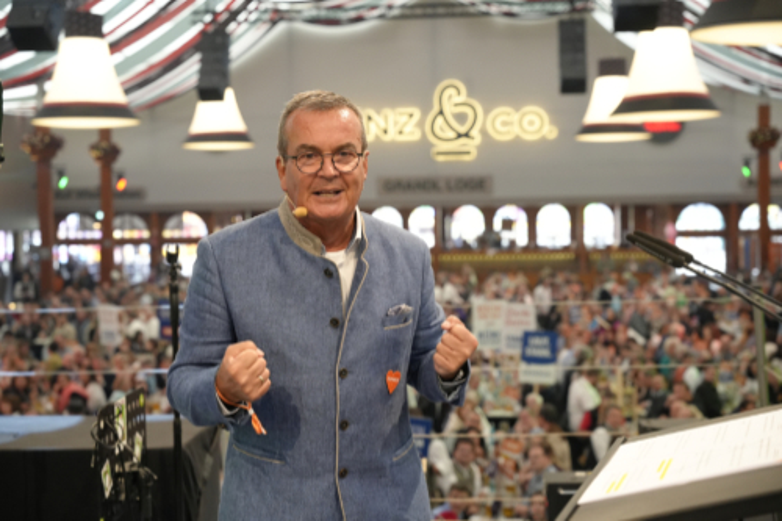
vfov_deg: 25.4
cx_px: 391
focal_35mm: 53
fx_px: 1157
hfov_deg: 37.3
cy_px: 260
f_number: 3.5
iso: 3200
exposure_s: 1/320
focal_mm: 53.3
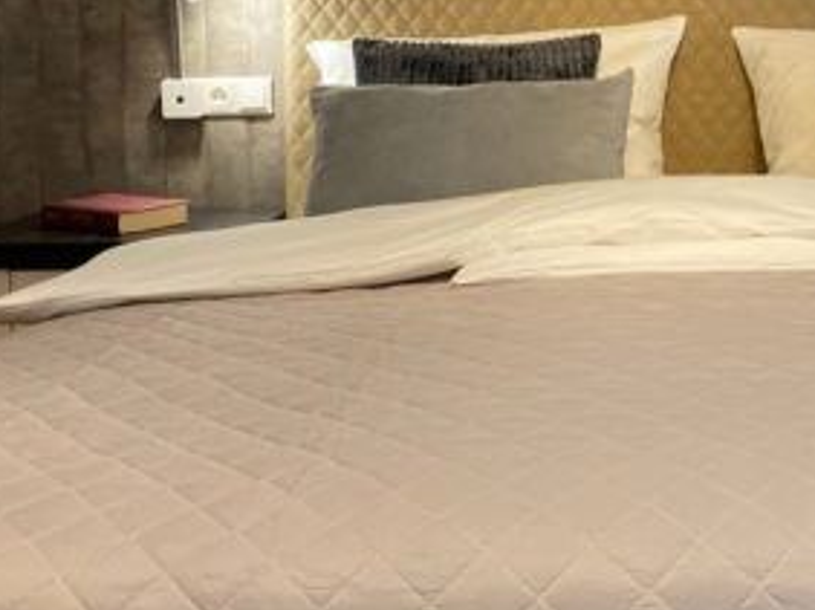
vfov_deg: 23.9
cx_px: 691
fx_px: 1411
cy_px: 98
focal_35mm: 60
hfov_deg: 31.1
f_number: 1.8
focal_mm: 4.25
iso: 200
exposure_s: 1/50
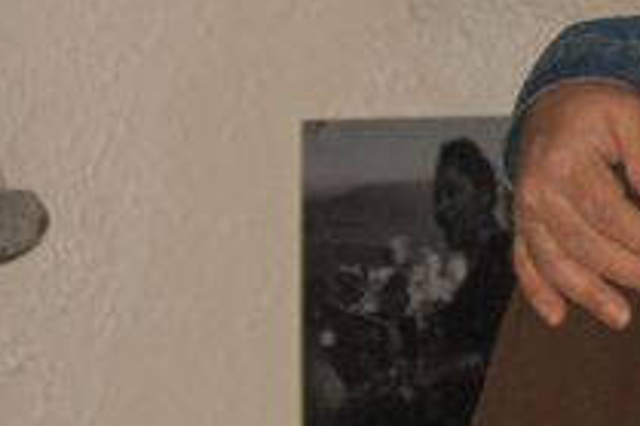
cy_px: 25
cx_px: 1197
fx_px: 4494
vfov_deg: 5.4
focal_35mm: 253
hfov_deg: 7.8
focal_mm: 44
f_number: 5
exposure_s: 1/60
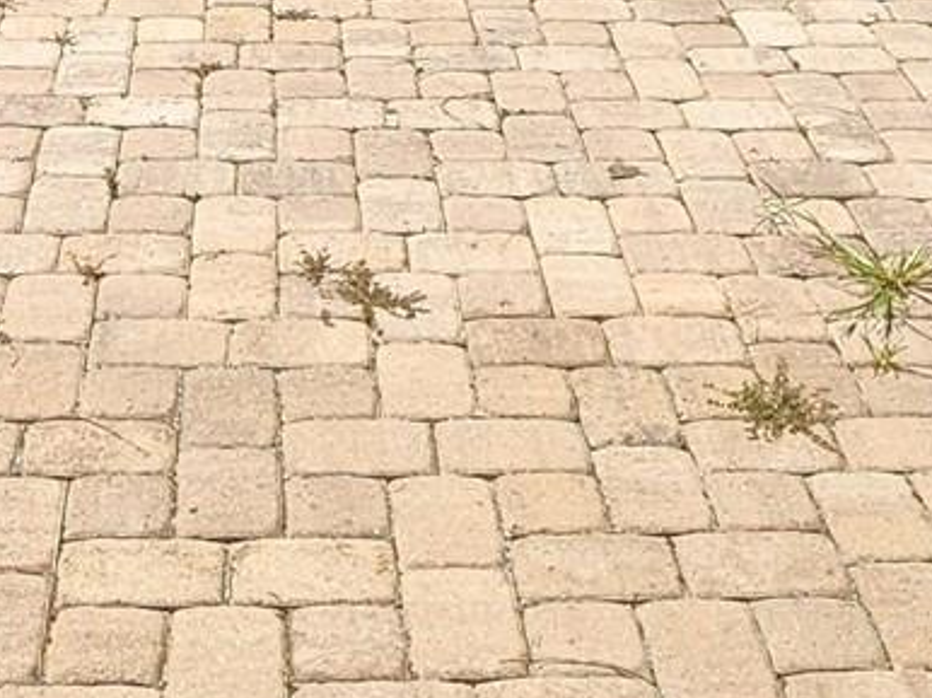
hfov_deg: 28.1
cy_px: -472
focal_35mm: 69
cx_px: 372
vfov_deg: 17.9
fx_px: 1857
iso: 50
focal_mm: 2.2
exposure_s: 1/2000
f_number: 2.2
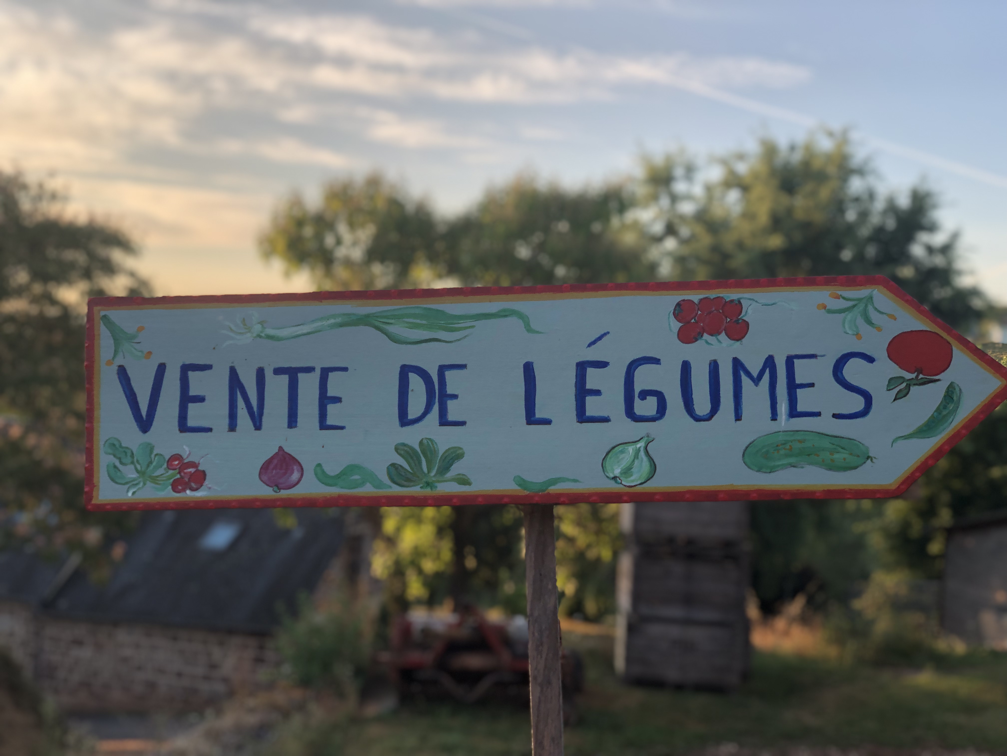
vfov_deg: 28.0
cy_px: 378
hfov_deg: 36.8
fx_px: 1513
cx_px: 504
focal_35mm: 52
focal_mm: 6
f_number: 2.4
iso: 16
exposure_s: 1/134
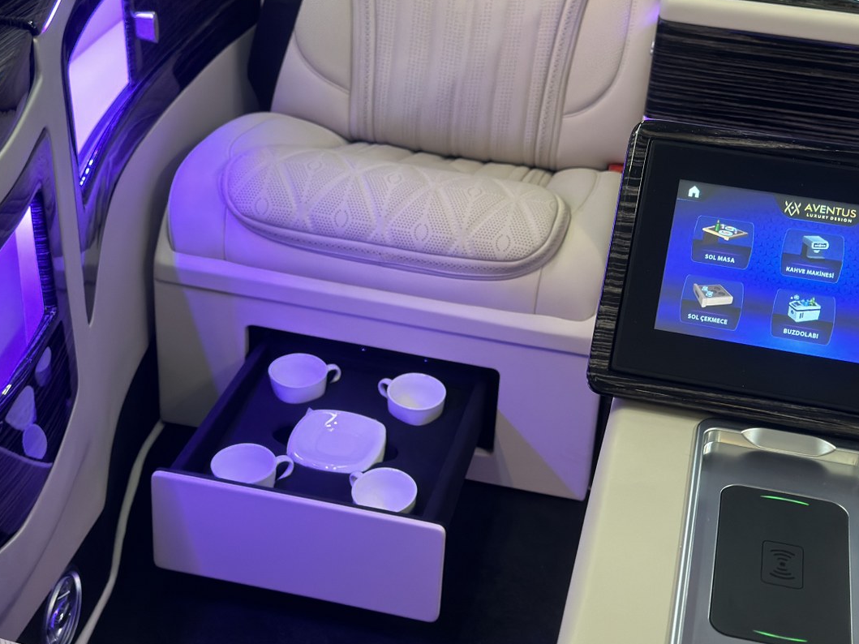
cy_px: 280
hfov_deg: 33.2
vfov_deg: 25.2
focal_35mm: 58
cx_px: 449
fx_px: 1439
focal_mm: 6.86
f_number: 1.78
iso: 200
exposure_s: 1/60
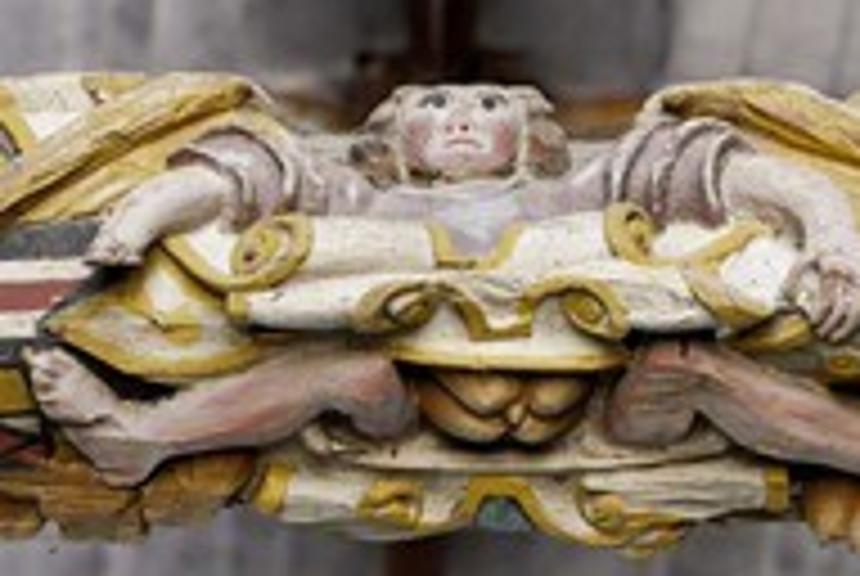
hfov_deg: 4.7
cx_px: 477
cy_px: 176
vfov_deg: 3.1
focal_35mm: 439
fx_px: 10503
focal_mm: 200
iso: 1600
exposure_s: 1/50
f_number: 4.5
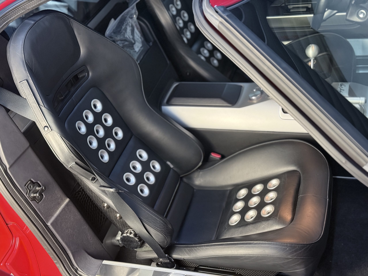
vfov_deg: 30.3
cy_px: 138
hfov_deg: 39.7
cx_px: 184
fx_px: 510
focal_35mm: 48
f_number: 1.78
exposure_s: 1/25
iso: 500
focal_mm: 6.76
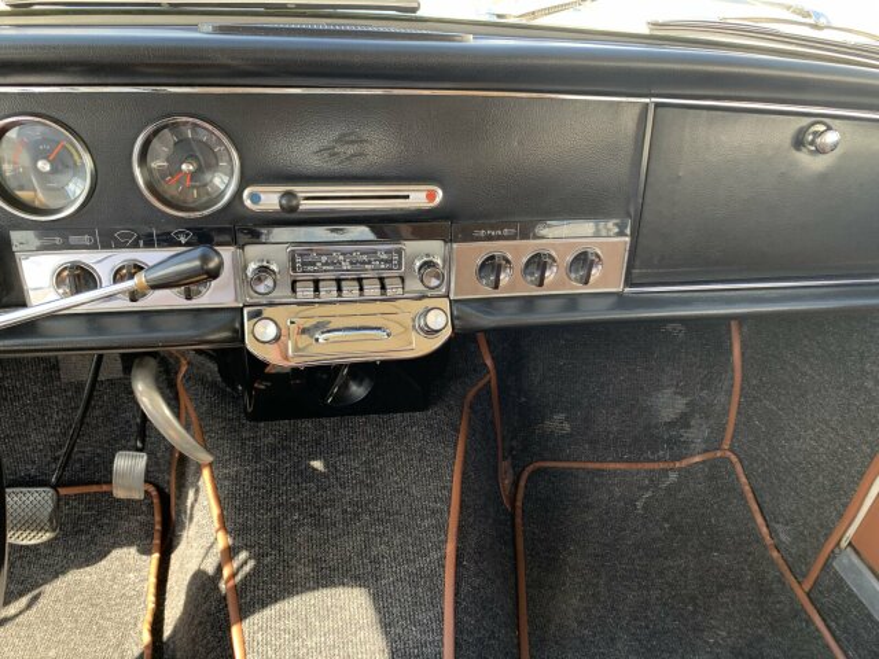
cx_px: 440
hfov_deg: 67.3
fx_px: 660
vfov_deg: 53.1
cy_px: 330
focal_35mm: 26
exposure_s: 1/121
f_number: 1.8
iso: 40
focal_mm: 4.25
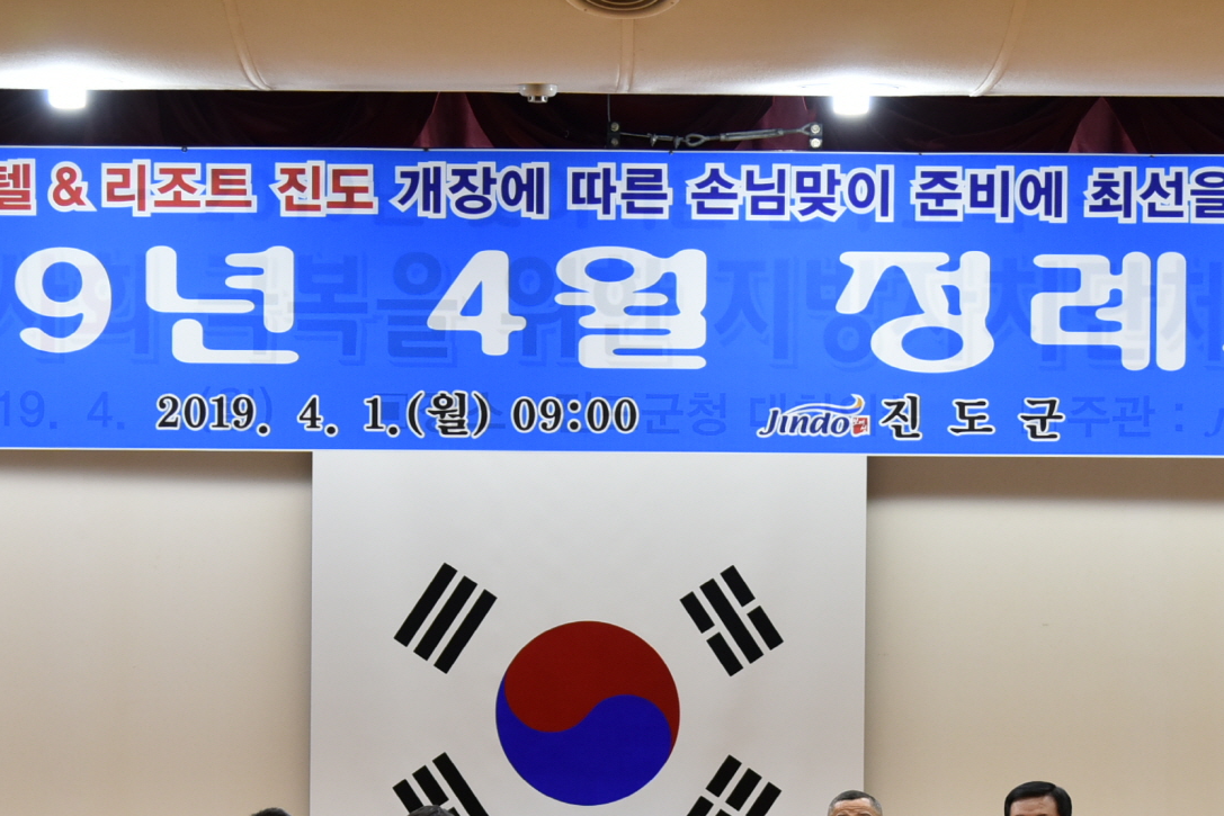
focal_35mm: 106
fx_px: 3604
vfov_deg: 12.7
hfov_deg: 19.3
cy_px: 871
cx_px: 572
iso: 800
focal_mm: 48
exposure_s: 1/100
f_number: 4
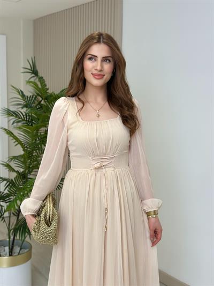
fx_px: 395
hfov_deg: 30.3
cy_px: 143
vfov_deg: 39.6
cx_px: 107
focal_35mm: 48
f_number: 1.78
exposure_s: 1/375
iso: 80
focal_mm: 6.86
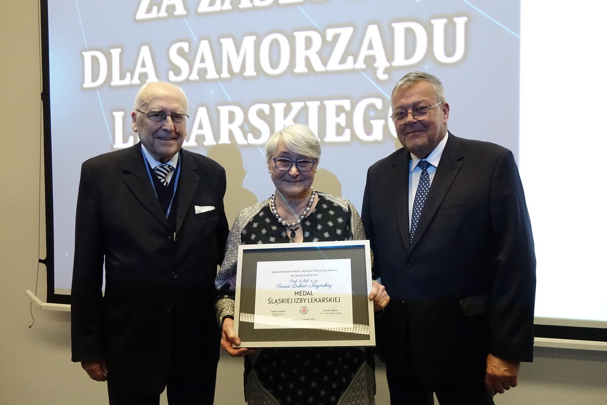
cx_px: 304
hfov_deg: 63.7
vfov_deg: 45.0
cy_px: 202
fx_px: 489
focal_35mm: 29
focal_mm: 10.49
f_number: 2.8
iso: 4000
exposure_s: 1/100
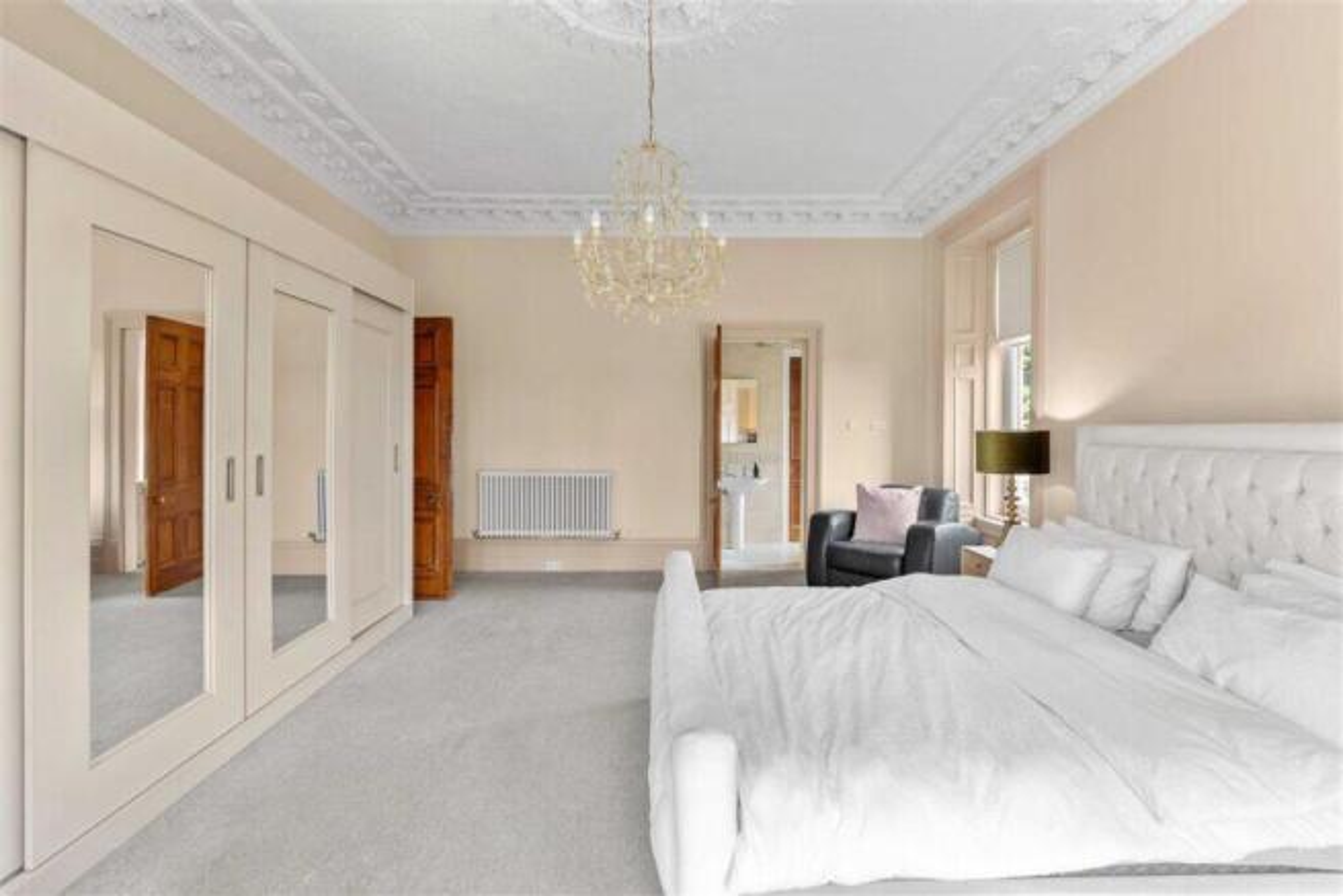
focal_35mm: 17
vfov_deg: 70.5
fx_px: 634
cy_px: 448
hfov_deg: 93.3
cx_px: 672
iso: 250
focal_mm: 17
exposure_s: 1/4
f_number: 8
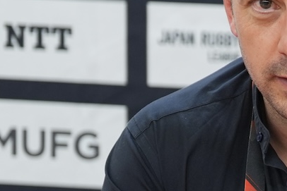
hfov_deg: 4.9
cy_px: 81
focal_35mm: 419
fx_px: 3341
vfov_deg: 3.3
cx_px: 361
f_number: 2.8
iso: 400
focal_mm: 133
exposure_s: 1/80
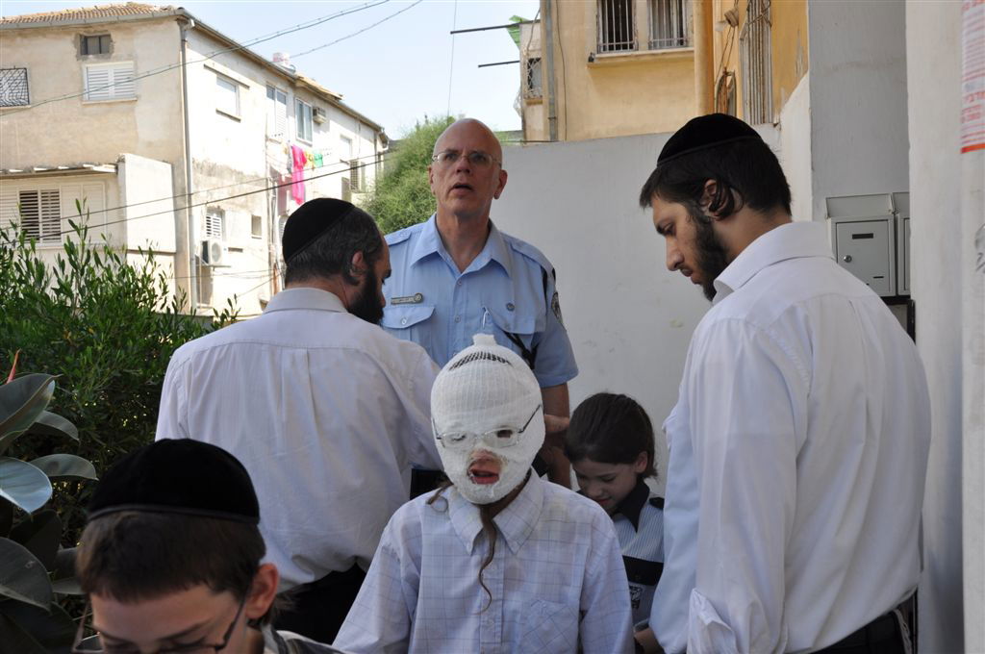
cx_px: 492
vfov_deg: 39.9
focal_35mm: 33
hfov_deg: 57.3
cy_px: 327
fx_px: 902
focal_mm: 22
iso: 200
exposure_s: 1/250
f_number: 8
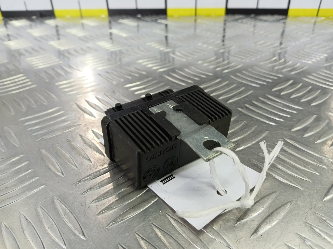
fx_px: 221
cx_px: 166
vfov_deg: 58.9
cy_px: 124
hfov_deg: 73.9
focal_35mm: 23
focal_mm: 4.11
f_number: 1.6
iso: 136
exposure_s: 1/50
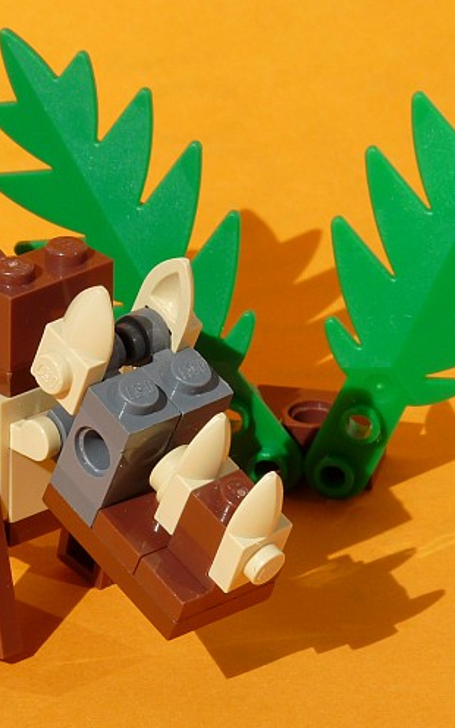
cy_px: 346
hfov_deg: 2.6
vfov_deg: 4.2
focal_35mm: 506
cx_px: 109
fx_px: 10039
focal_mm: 52.7
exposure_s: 1/500
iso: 100
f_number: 7.1
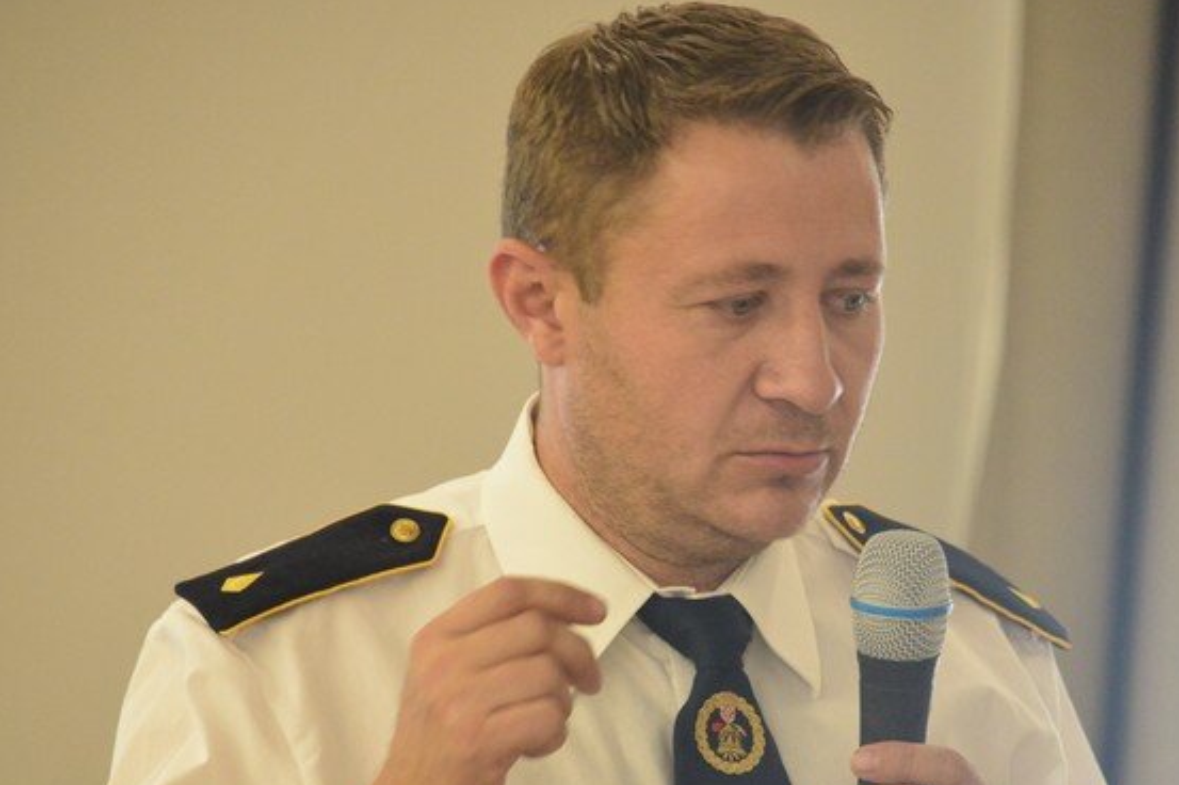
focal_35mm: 380
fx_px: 12437
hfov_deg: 5.4
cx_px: 689
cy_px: 523
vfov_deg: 3.6
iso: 5600
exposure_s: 1/125
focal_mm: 250
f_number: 5.6
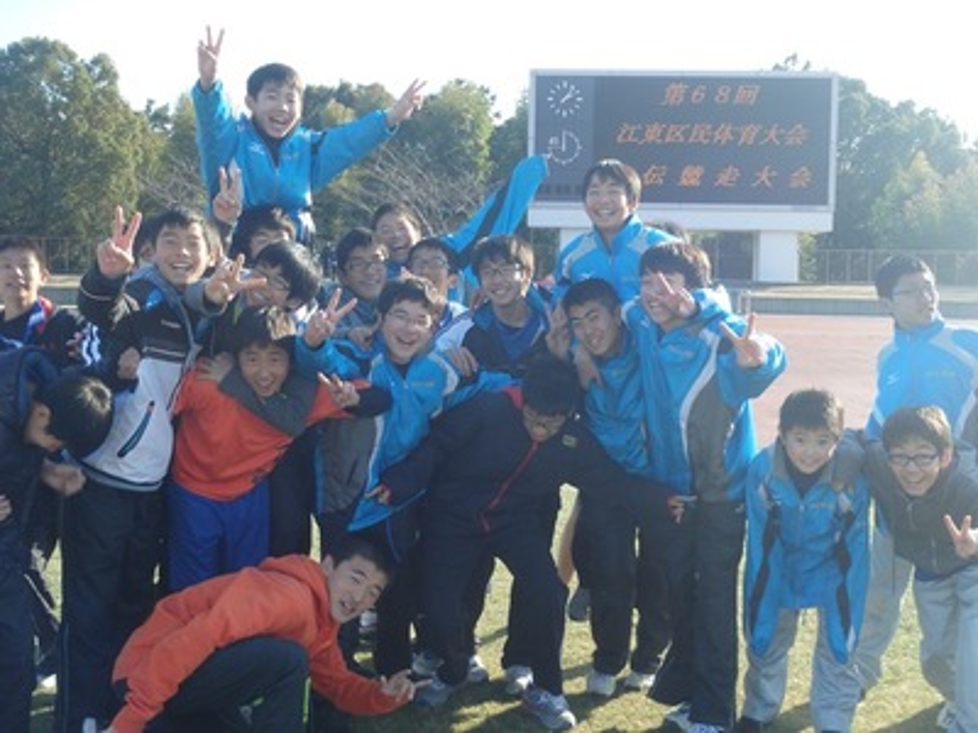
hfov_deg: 41.2
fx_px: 1300
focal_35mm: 46
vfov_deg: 31.5
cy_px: 366
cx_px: 489
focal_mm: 8.3
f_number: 4.9
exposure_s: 1/200
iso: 125
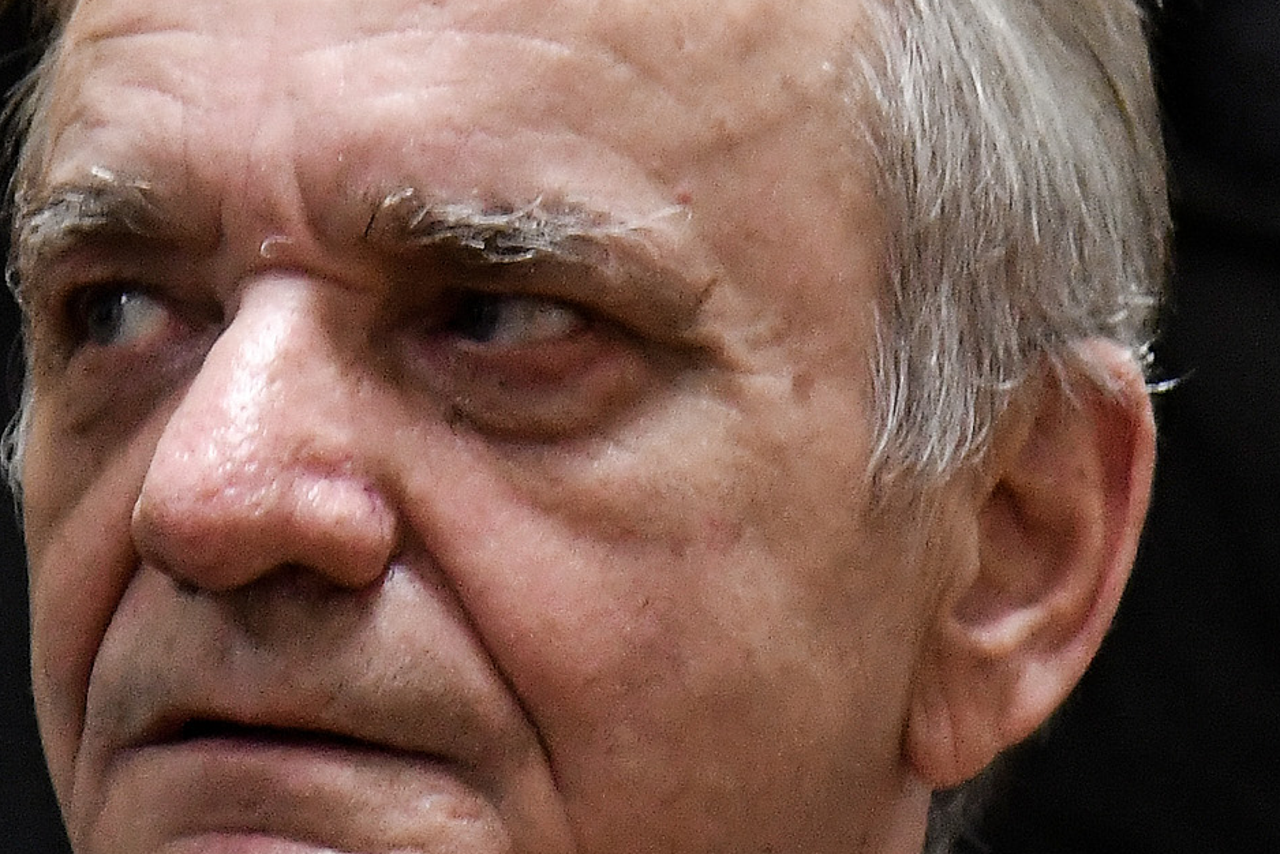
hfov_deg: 4.6
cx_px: -647
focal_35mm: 448
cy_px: 1131
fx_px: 15933
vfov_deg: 3.1
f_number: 4
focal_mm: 105
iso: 2000
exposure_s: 1/160
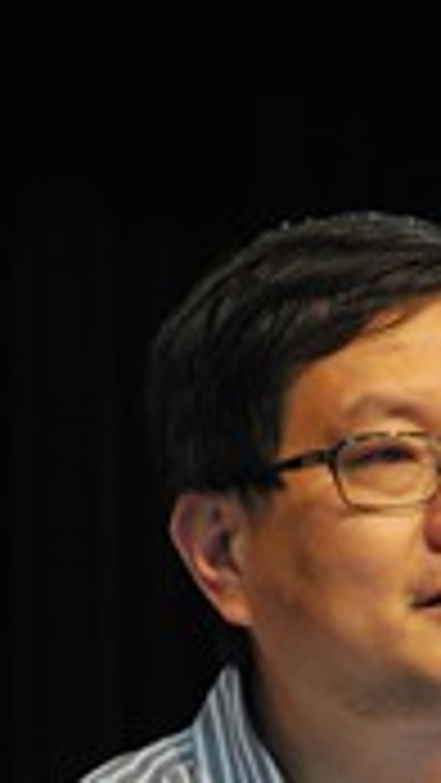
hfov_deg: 4.8
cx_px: 500
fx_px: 5254
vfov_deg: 8.5
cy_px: 745
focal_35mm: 253
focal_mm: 70
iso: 1000
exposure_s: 1/60
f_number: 3.2
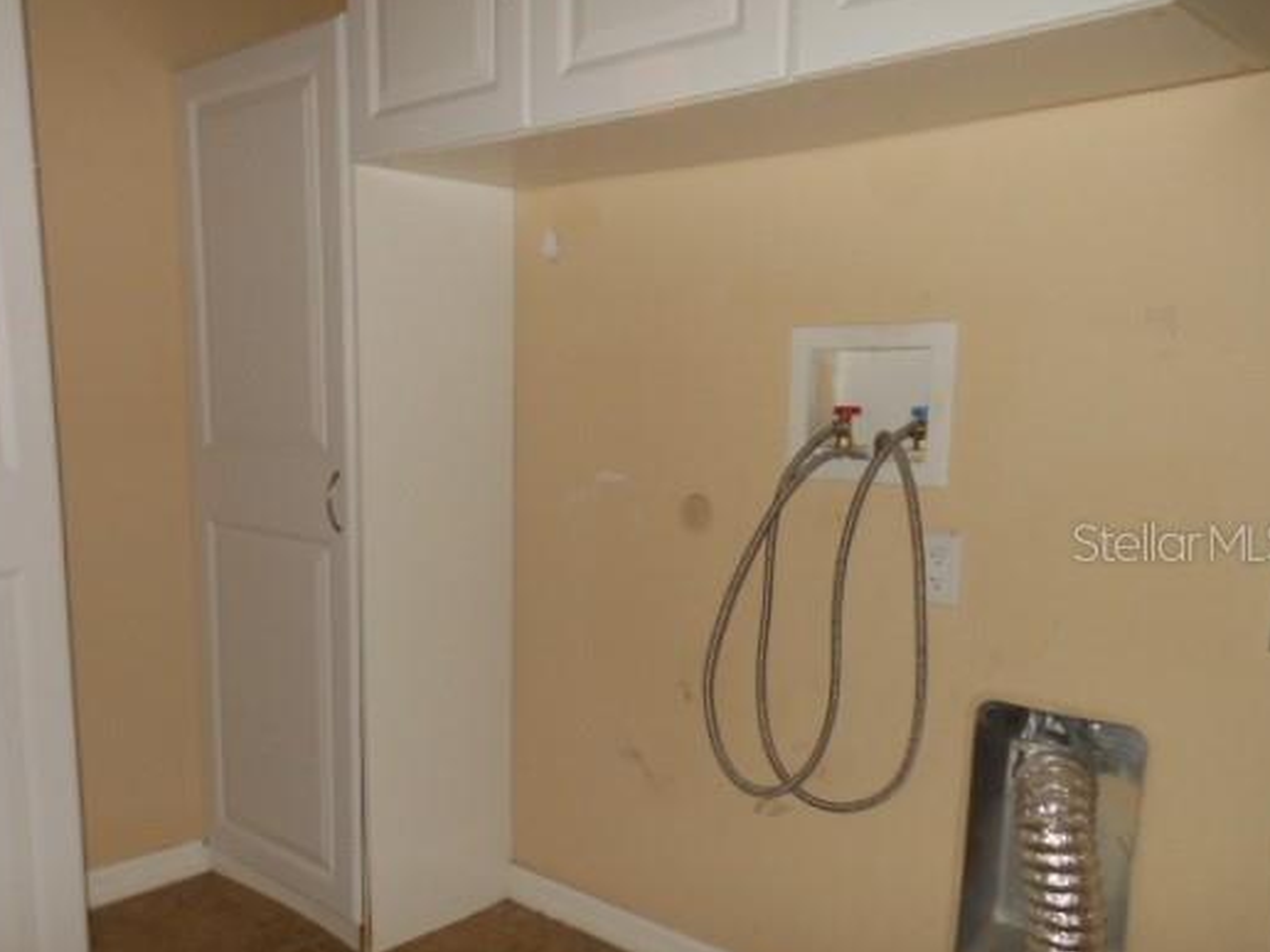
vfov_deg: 45.3
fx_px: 1137
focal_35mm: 31
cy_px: 541
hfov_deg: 58.0
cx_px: 517
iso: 200
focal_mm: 4.5
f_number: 3.2
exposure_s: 1/25
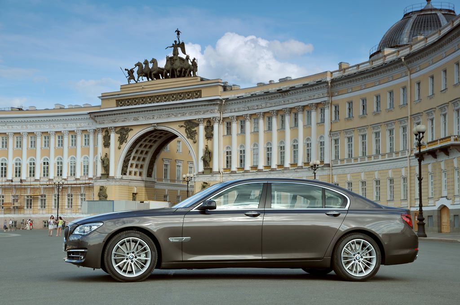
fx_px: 766
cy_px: 152
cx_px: 230
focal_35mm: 60
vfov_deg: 22.6
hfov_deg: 33.4
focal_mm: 40
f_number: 8
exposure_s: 1/125
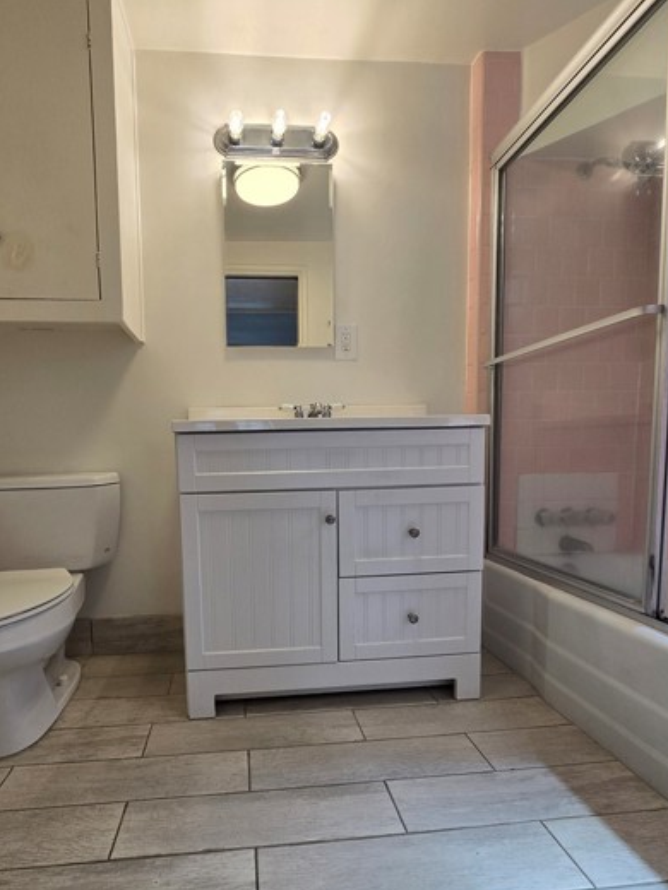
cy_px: 490
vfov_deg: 94.2
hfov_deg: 77.3
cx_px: 271
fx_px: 412
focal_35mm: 16
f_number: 2.2
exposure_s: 1/120
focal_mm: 2.2
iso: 64
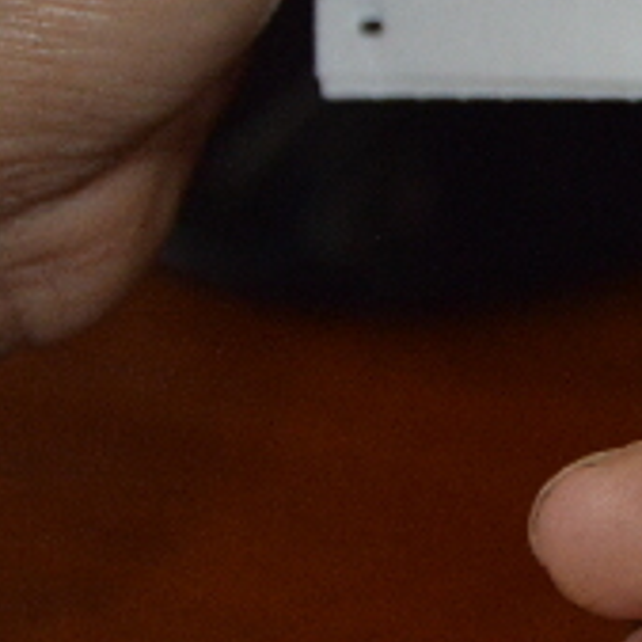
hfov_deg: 8.0
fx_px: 4427
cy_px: -51
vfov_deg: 8.2
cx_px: 1113
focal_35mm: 211
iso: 1100
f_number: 4.5
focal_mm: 40
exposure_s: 1/60
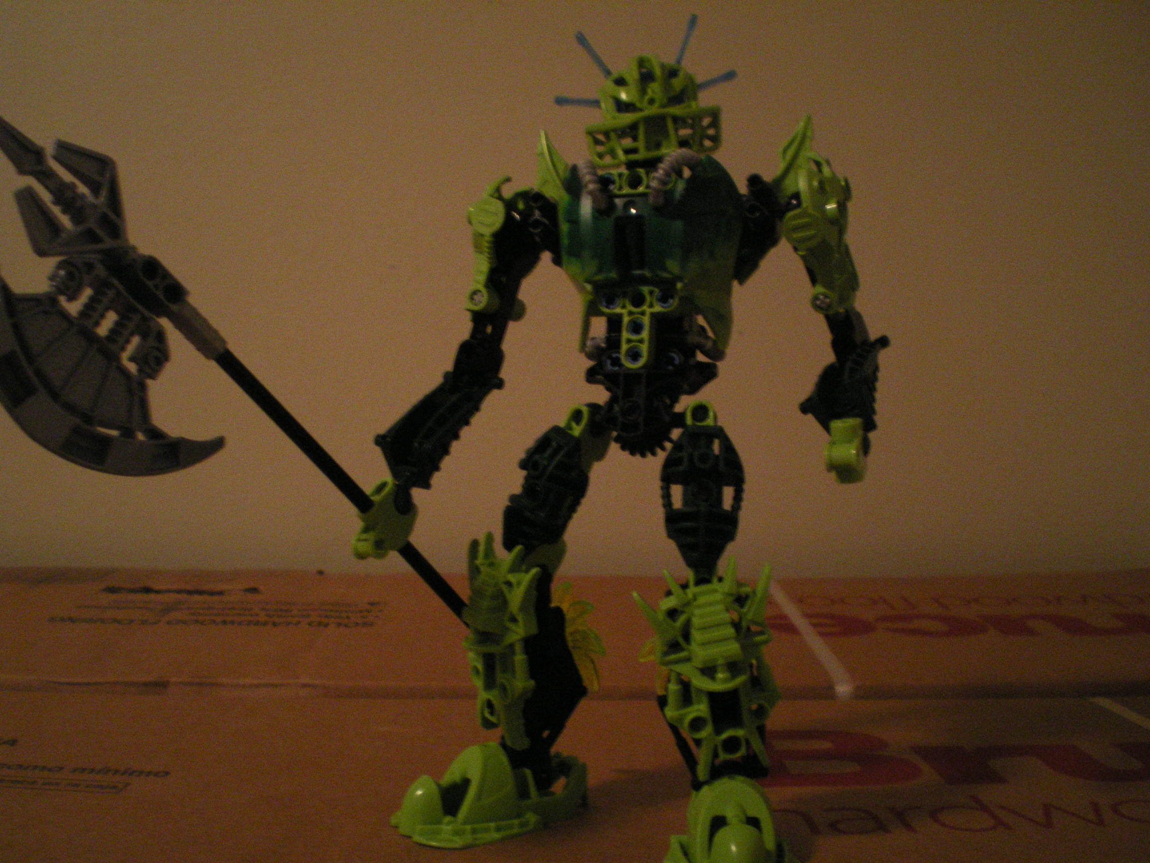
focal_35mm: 38
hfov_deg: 49.0
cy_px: 432
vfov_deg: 37.7
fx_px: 1262
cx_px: 575
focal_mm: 6.3
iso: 400
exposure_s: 1/4
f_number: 3.1
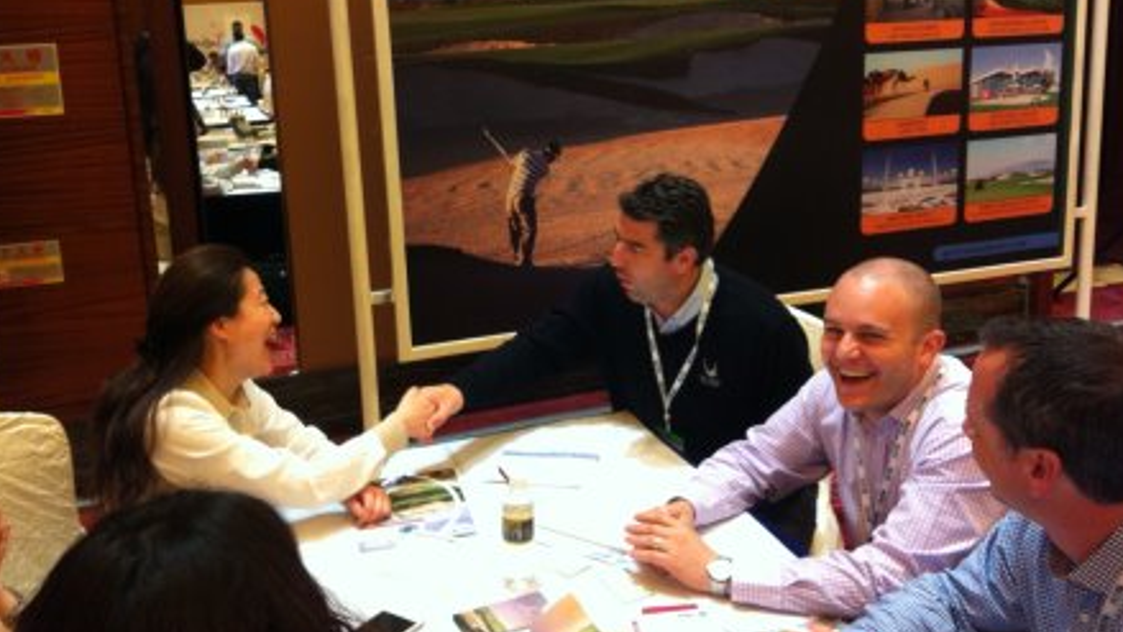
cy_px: 233
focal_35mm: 39
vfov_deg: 30.3
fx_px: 1161
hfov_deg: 51.6
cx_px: 558
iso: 250
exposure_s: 1/15
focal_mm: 3.85
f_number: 2.8
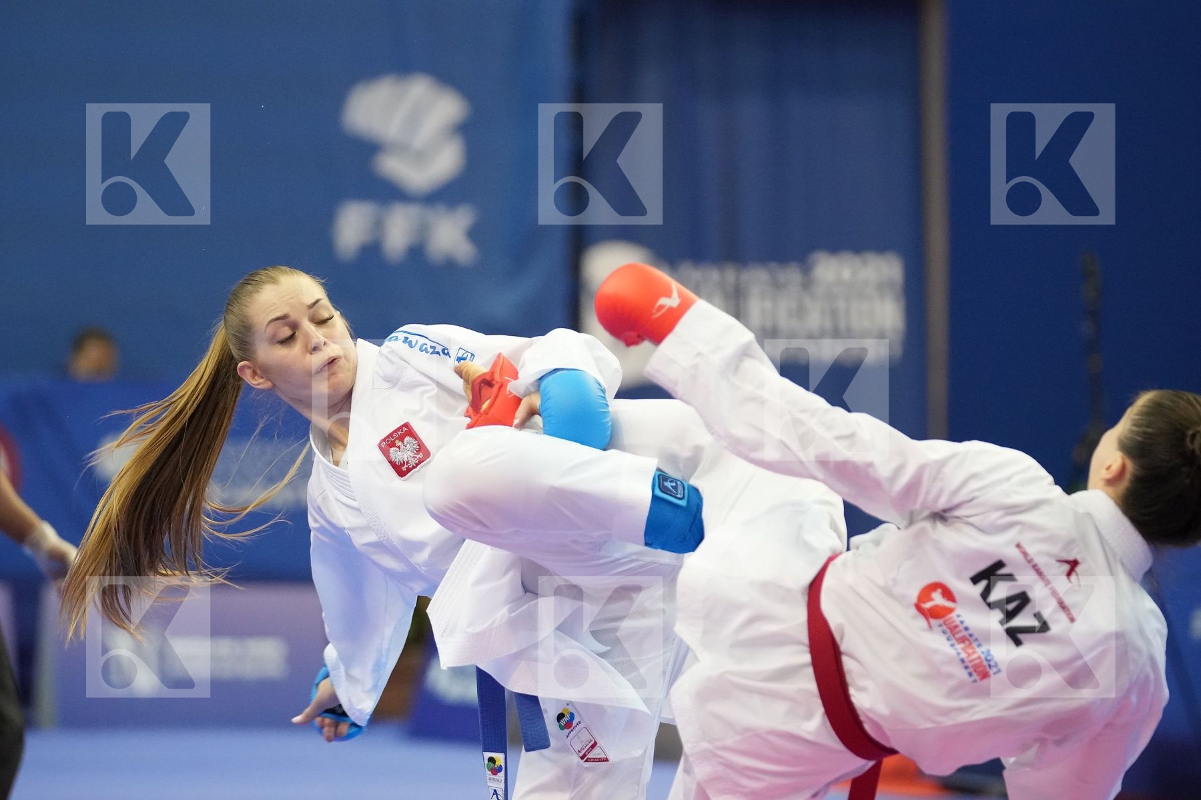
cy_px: 400
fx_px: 7606
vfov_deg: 6.0
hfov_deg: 9.0
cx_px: 600
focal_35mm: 228
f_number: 2.8
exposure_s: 1/1000
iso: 4000
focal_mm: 152
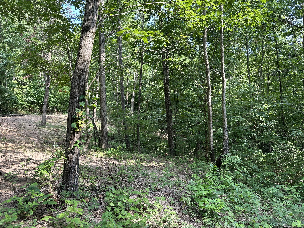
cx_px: 152
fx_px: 211
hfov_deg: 71.6
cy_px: 114
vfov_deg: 56.8
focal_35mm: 24
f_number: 1.78
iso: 80
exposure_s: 1/268
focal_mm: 6.86
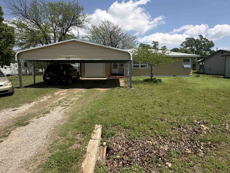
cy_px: 78
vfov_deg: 71.4
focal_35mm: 18
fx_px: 120
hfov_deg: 87.7
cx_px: 117
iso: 50
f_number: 2.2
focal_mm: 2.22
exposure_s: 1/3731
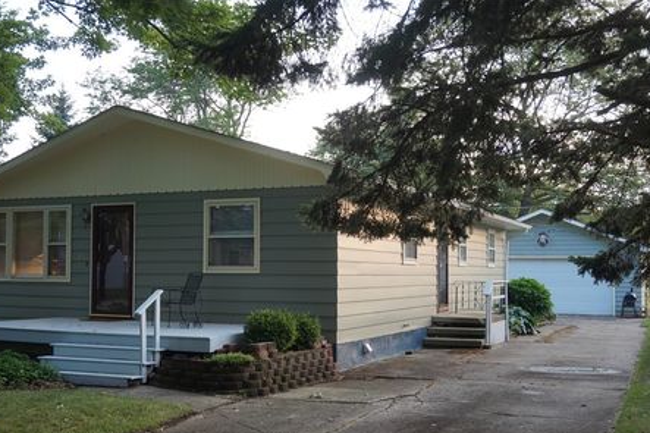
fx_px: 794
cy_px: 241
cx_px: 301
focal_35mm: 44
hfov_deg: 44.5
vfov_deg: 30.5
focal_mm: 26
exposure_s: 1/60
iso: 125
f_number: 4.5
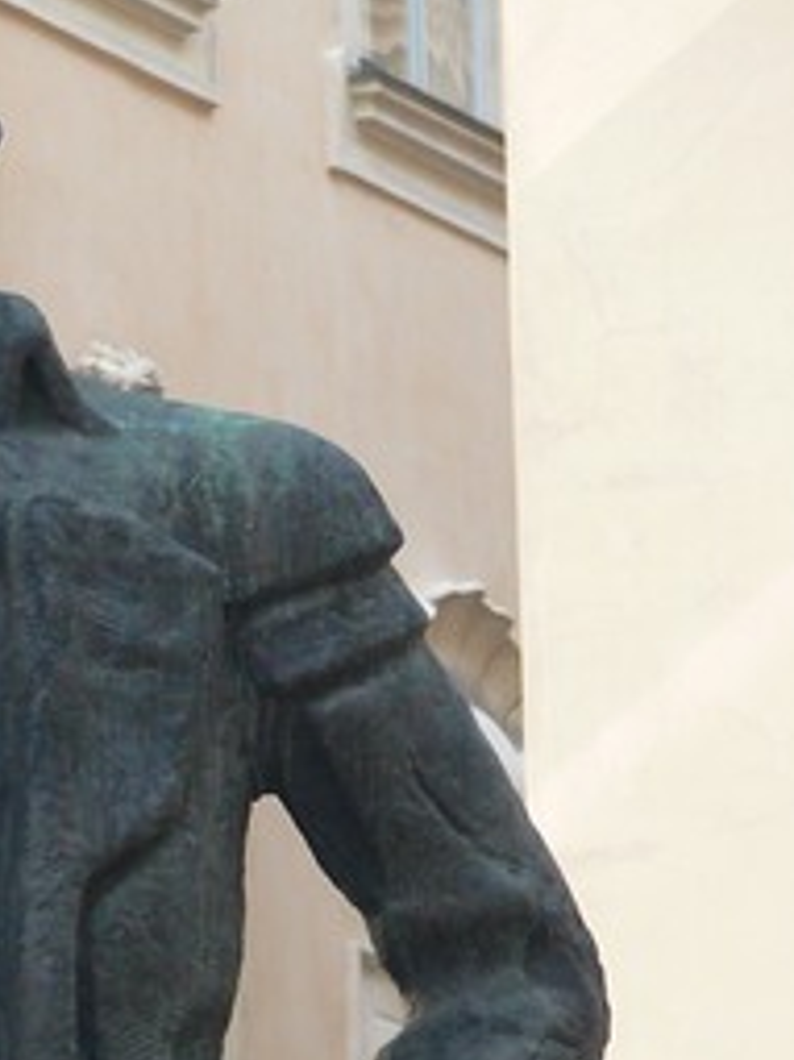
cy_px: 1401
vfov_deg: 3.5
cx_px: -237
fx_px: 17478
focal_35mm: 571
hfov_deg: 2.6
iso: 160
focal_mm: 40.9
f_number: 3.6
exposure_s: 1/125
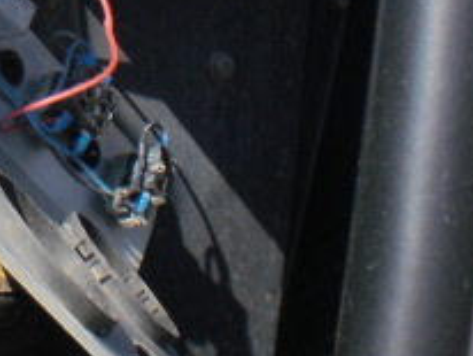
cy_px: -138
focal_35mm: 118
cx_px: -227
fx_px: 1614
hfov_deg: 15.4
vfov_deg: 12.1
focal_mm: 6.3
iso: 64
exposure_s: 1/200
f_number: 5.6
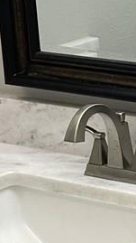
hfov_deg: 7.3
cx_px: 232
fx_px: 1040
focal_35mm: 162
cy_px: 133
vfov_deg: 13.3
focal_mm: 4.2
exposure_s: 1/120
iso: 80
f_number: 1.6
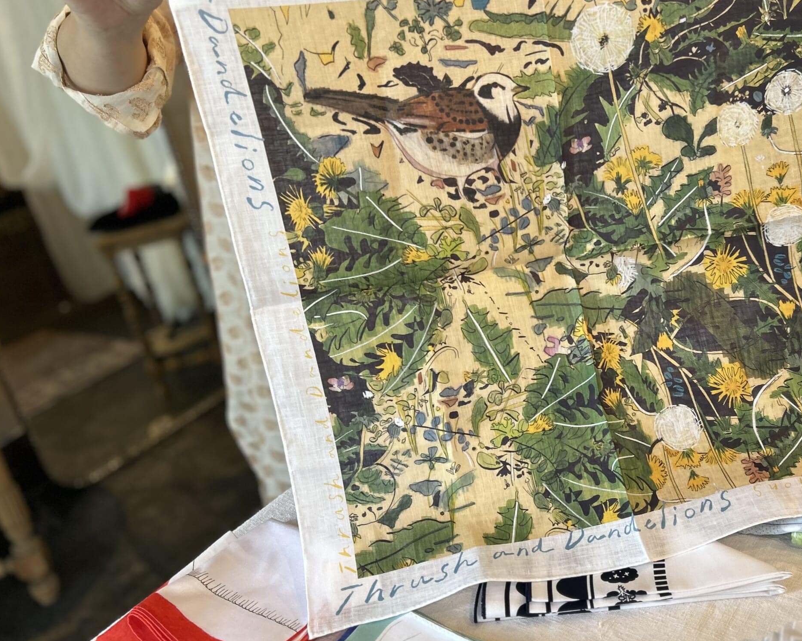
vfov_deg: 42.2
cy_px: 297
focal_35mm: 35
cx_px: 524
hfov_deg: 50.7
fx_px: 831
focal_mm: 5.7
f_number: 1.5
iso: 100
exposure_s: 1/60
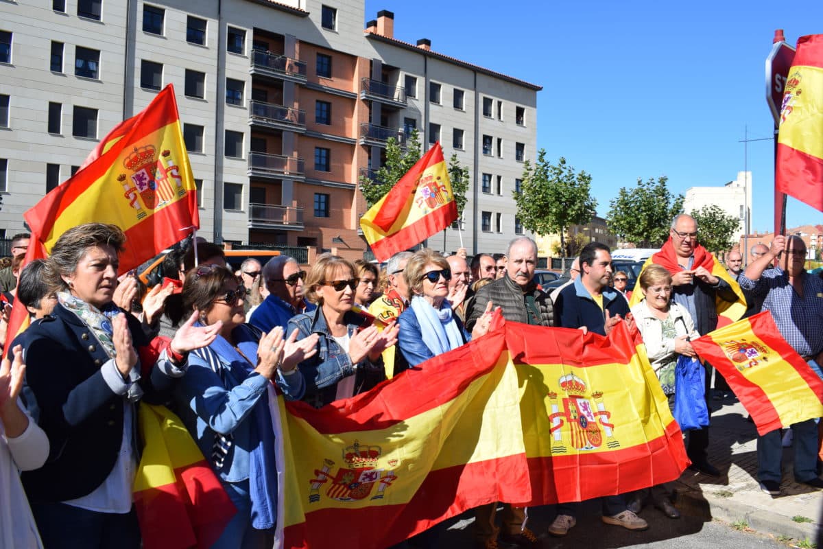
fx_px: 720
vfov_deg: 41.7
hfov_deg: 59.5
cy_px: 274
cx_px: 412
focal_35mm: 32
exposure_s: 1/400
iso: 200
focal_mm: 21
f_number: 10
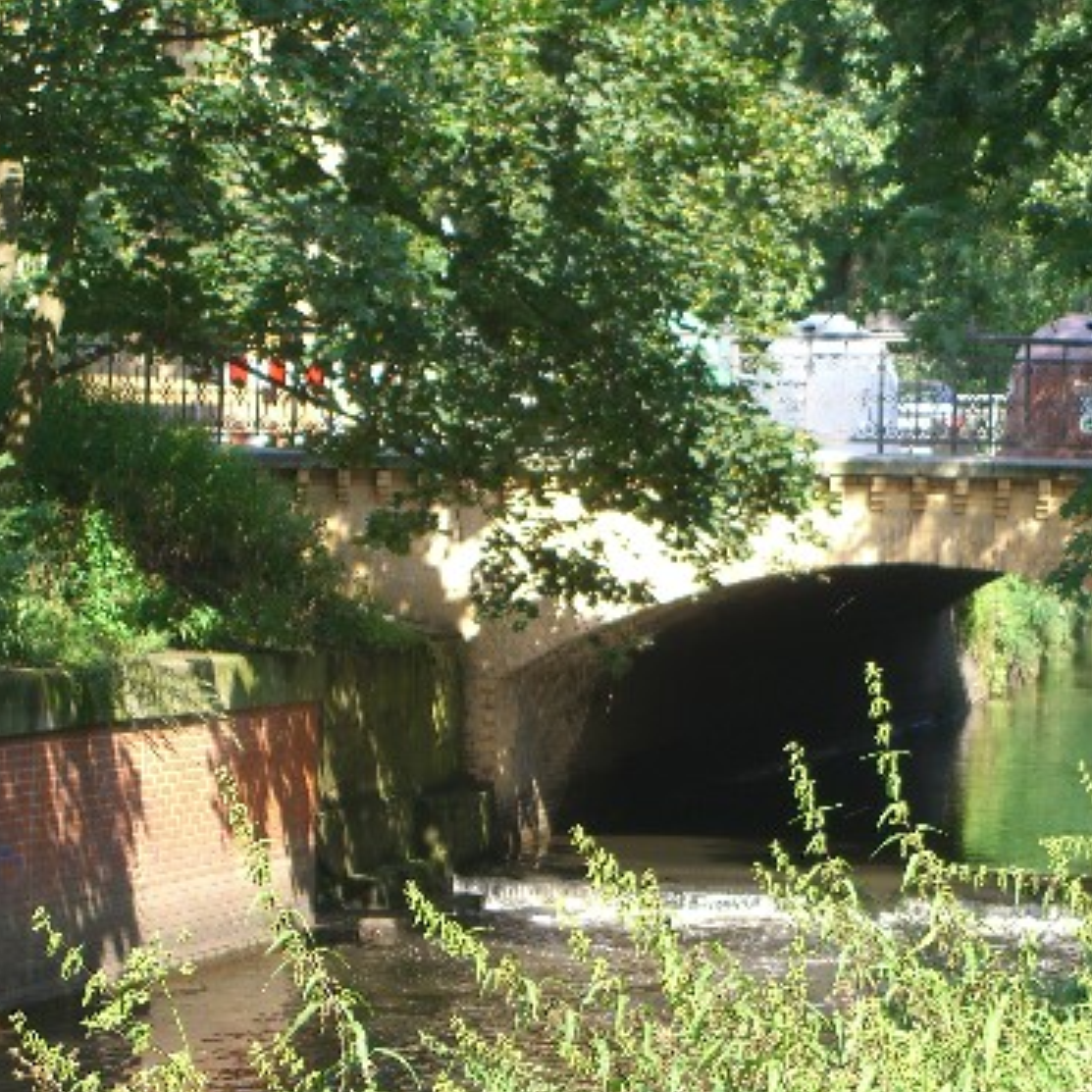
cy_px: 640
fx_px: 4711
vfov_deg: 13.2
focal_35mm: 132
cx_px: 787
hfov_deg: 13.2
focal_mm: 19.7
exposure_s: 1/100
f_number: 4.8
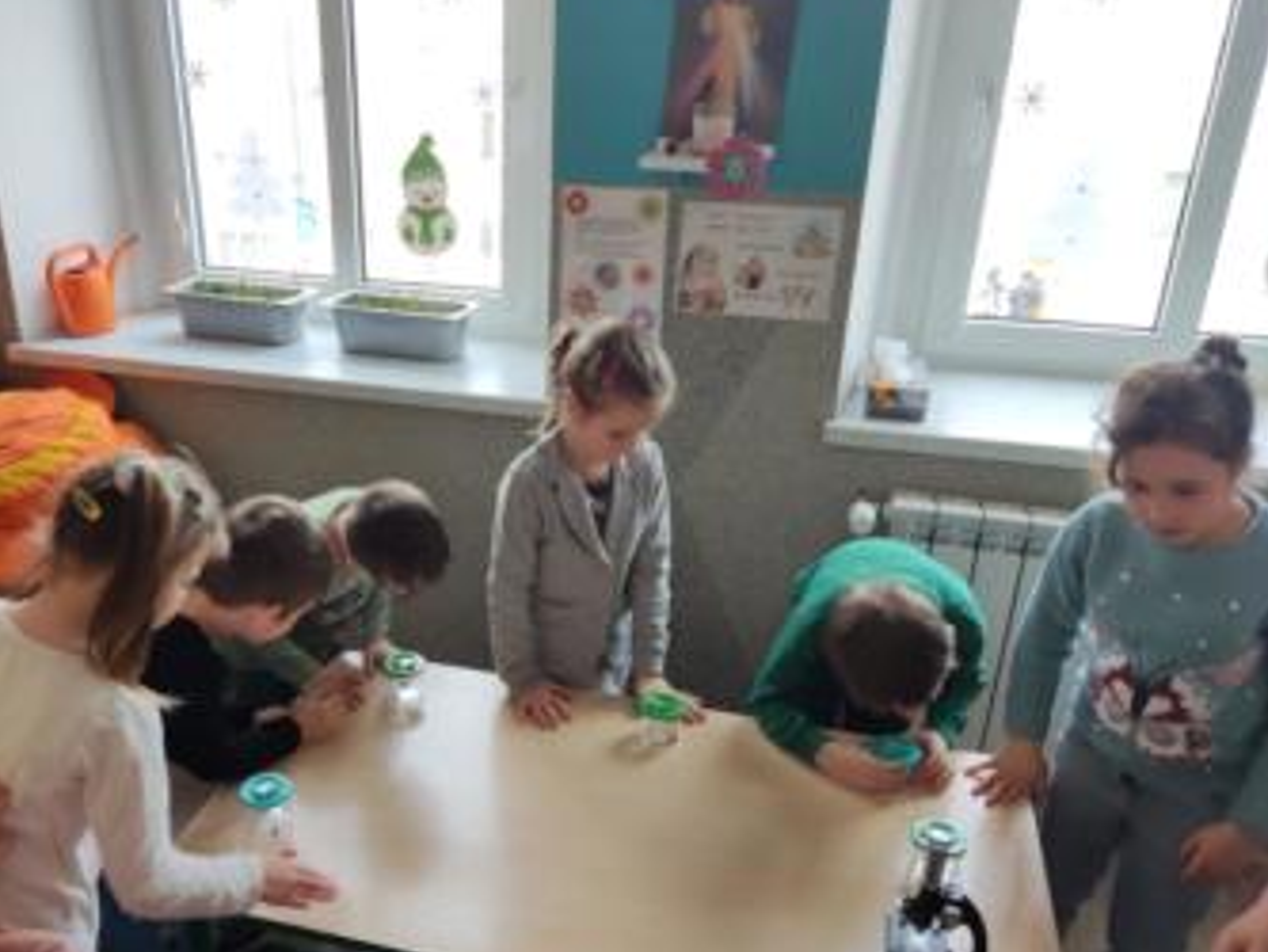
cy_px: 526
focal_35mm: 30
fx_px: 1099
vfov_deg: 46.8
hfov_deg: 59.5
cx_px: 510
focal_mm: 4.71
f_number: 1.79
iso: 95
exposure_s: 1/100
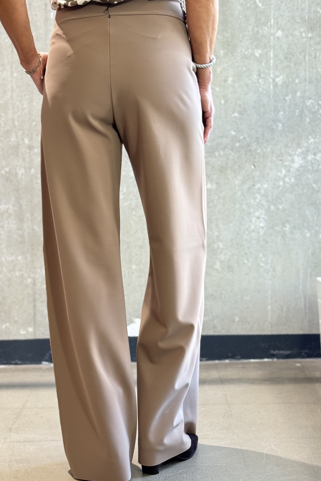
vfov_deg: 32.4
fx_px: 829
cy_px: 251
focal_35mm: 62
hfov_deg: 21.8
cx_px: 114
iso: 125
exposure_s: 1/50
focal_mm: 6.76
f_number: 1.78
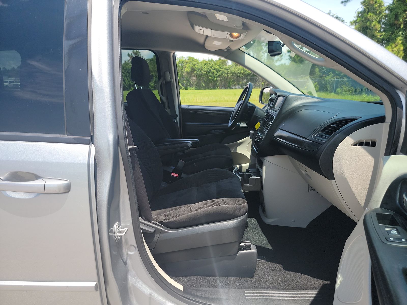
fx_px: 282
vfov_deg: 56.8
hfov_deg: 71.6
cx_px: 204
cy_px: 152
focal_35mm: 24
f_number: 1.8
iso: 50
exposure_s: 1/330
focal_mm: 6.7
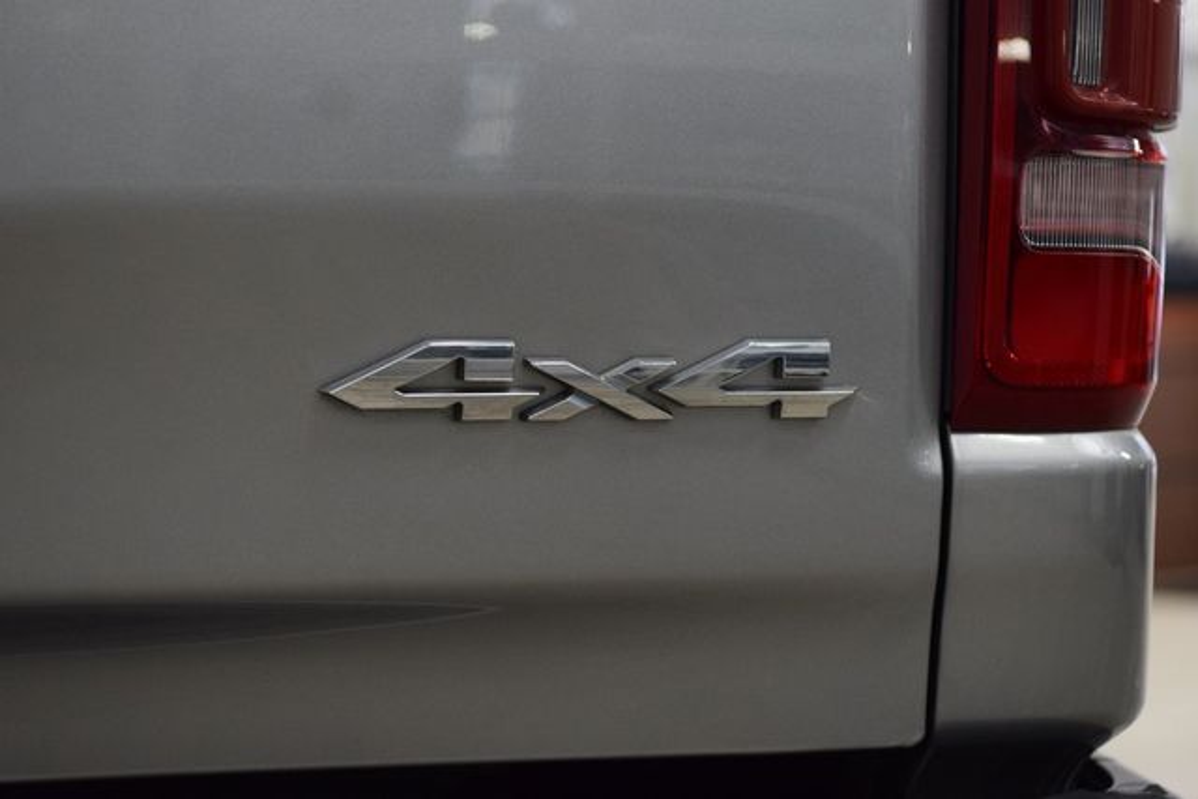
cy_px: 400
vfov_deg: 13.0
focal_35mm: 105
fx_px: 3495
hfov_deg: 19.5
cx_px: 599
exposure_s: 1/125
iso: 1600
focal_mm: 70
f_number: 4
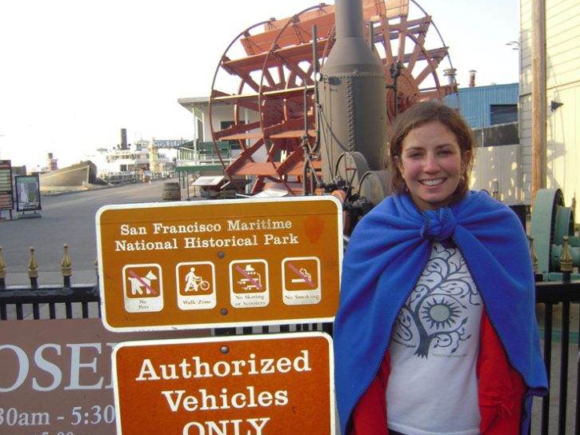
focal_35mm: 36
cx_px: 281
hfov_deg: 51.3
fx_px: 603
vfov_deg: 39.7
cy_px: 226
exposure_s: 1/250
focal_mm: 6
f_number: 2.9
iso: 100
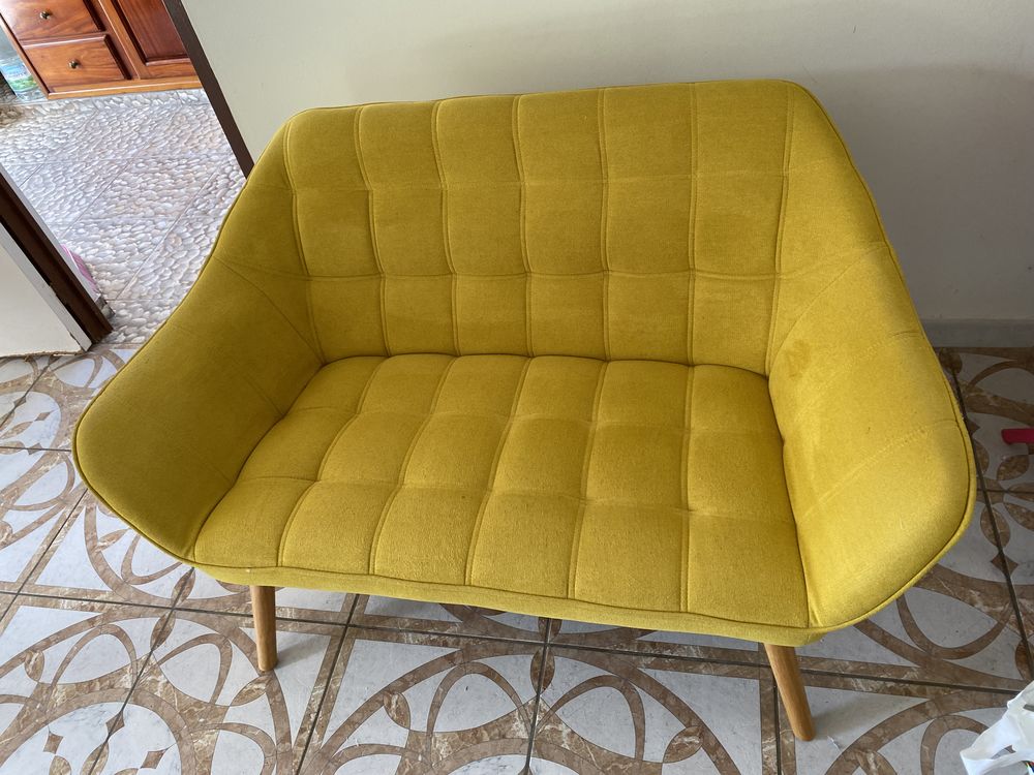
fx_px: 777
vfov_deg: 53.1
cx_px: 517
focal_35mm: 26
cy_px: 388
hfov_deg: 67.3
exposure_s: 1/104
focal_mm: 4.25
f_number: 1.8
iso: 125
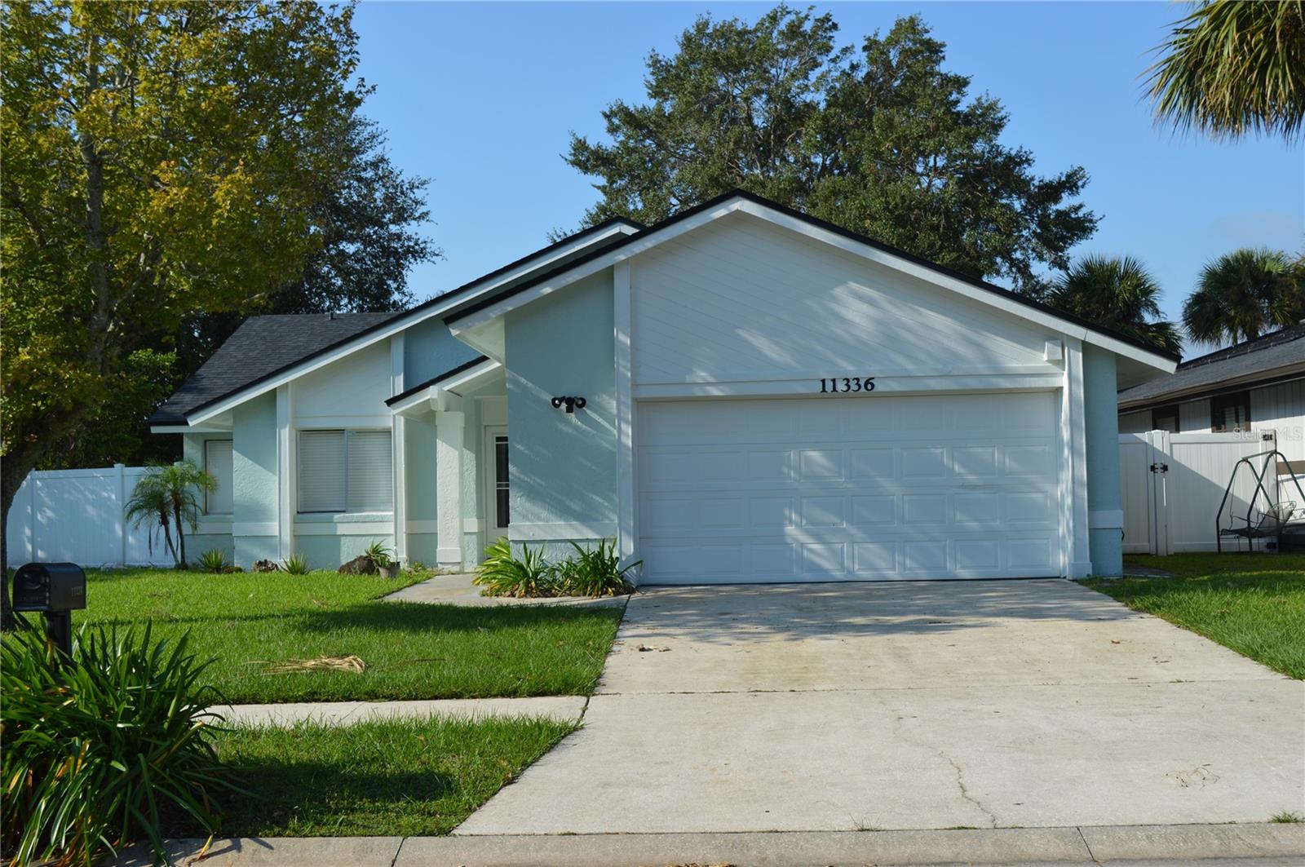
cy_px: 434
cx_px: 652
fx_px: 1521
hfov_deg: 46.4
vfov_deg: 31.8
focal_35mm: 42
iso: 100
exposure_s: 1/250
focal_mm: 28
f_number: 8
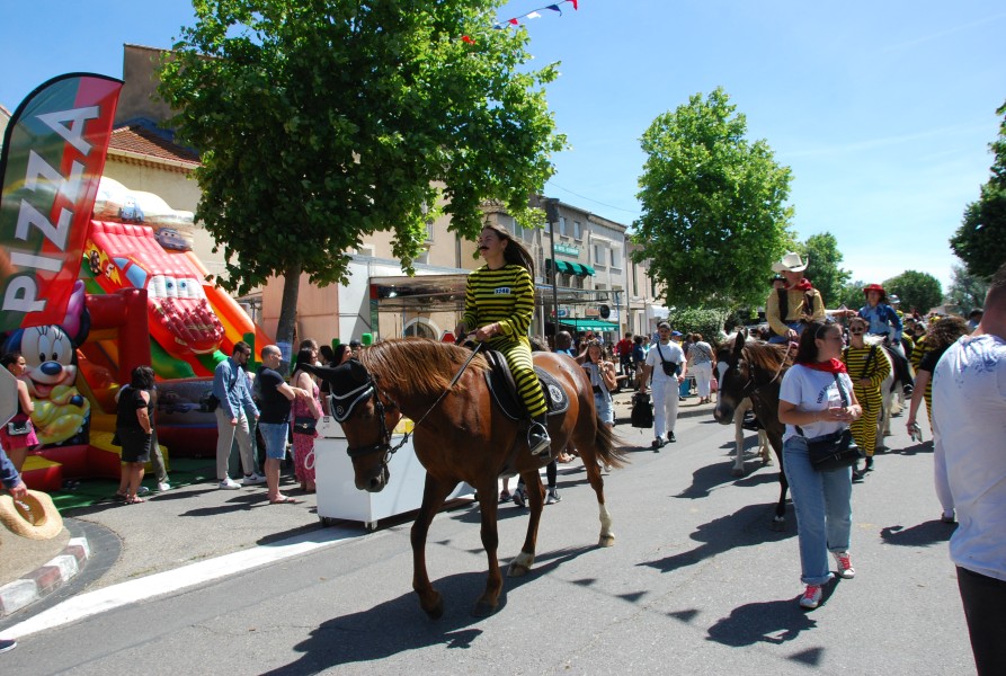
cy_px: 338
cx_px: 503
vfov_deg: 48.2
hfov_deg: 67.3
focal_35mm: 27
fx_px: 756
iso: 400
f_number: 10
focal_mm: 18
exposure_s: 1/400
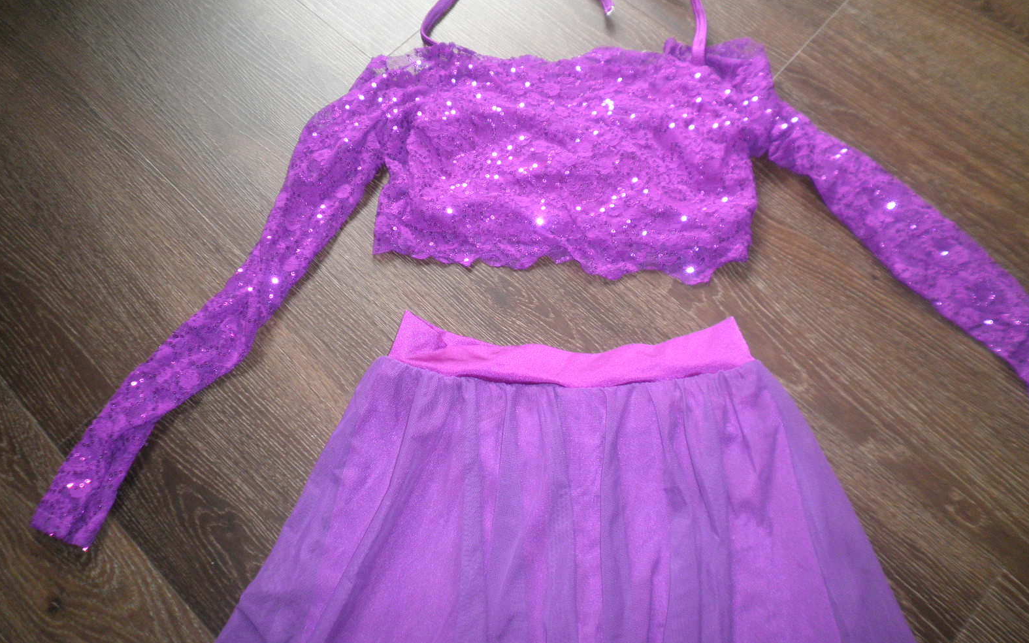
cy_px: 307
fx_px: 785
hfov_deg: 66.5
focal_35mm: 28
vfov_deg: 44.5
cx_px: 510
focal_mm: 4.7
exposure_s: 1/30
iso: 160
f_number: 2.6
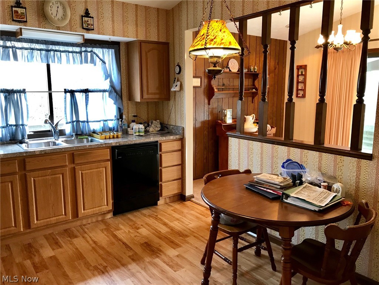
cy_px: 142
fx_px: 307
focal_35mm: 28
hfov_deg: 63.4
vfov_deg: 49.7
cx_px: 190
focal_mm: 3.99
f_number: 1.8
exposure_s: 1/17
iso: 40
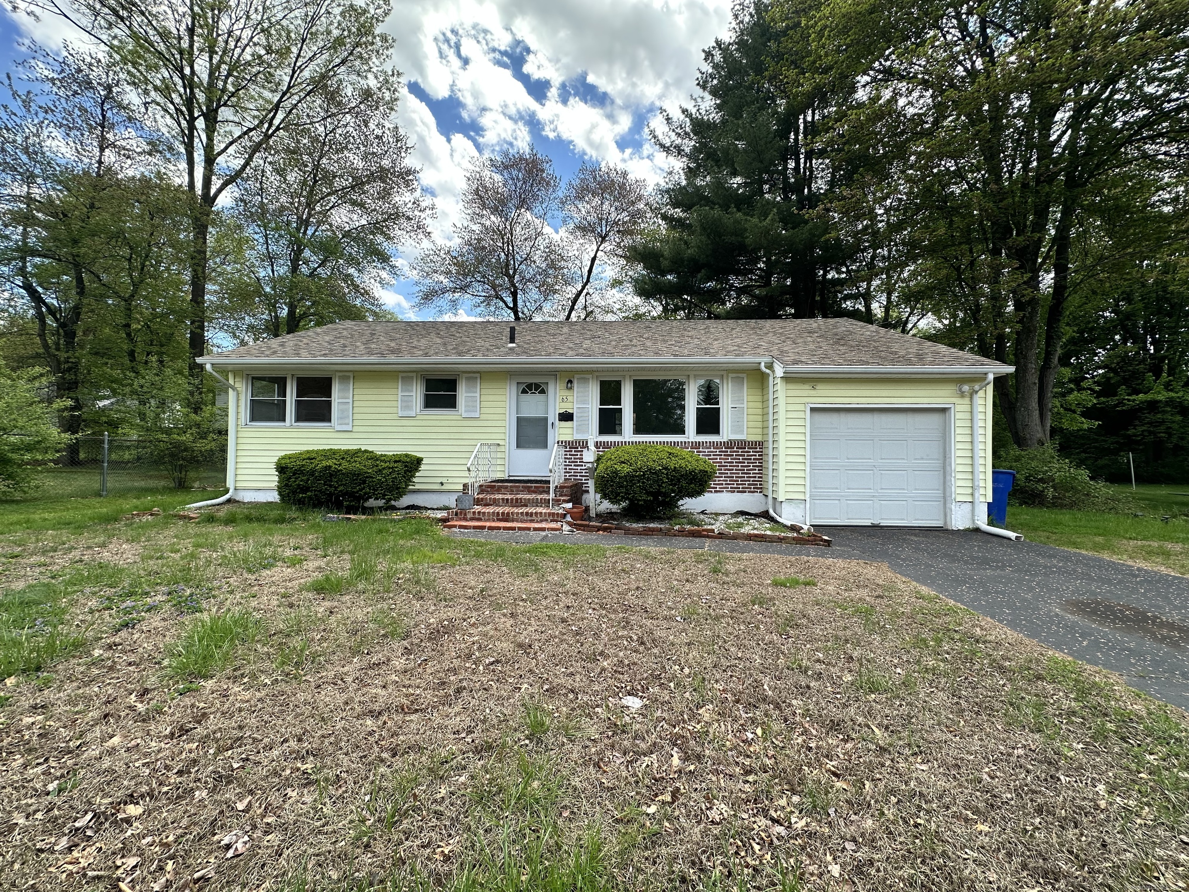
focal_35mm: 14
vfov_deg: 85.7
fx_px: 481
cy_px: 446
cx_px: 594
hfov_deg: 102.1
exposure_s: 1/711
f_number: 2.2
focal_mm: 2.22
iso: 40
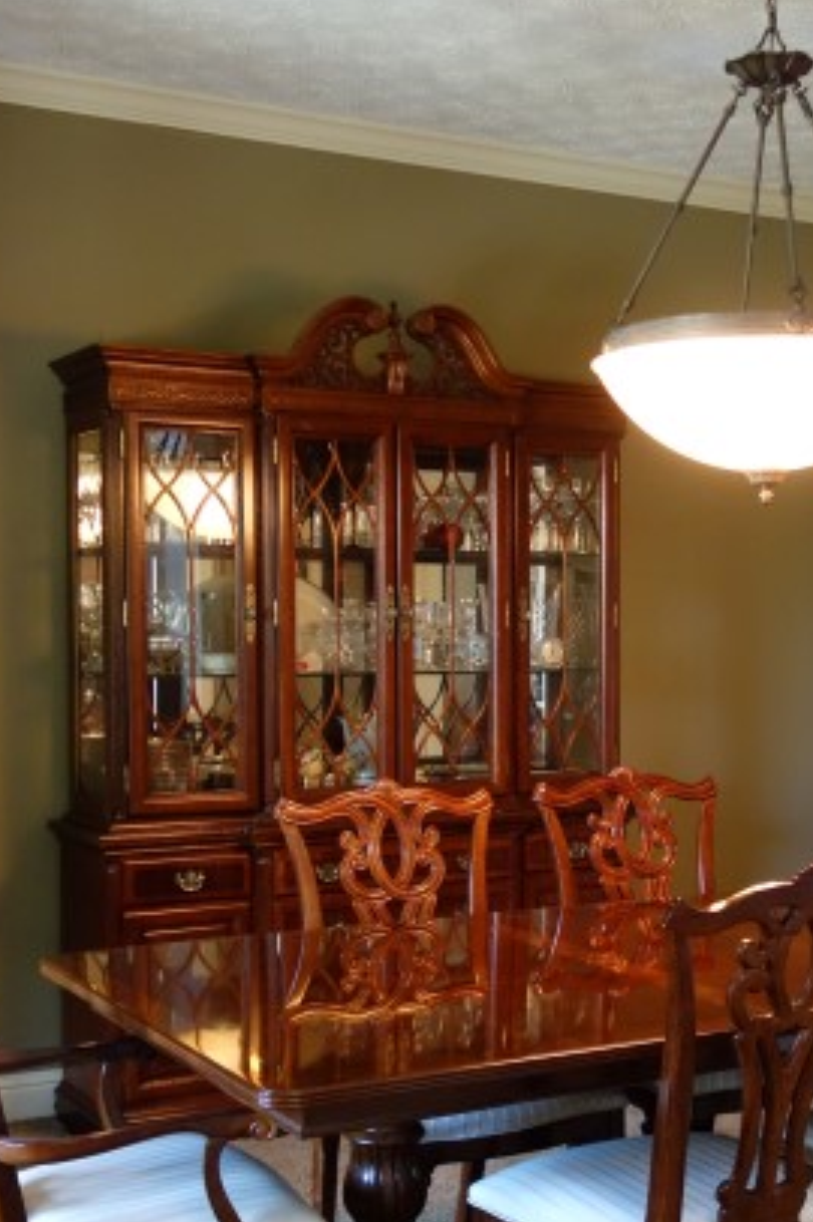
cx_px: 581
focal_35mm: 53
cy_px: 704
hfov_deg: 25.3
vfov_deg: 37.5
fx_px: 1798
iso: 800
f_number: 1.8
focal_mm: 10.4
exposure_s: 1/100
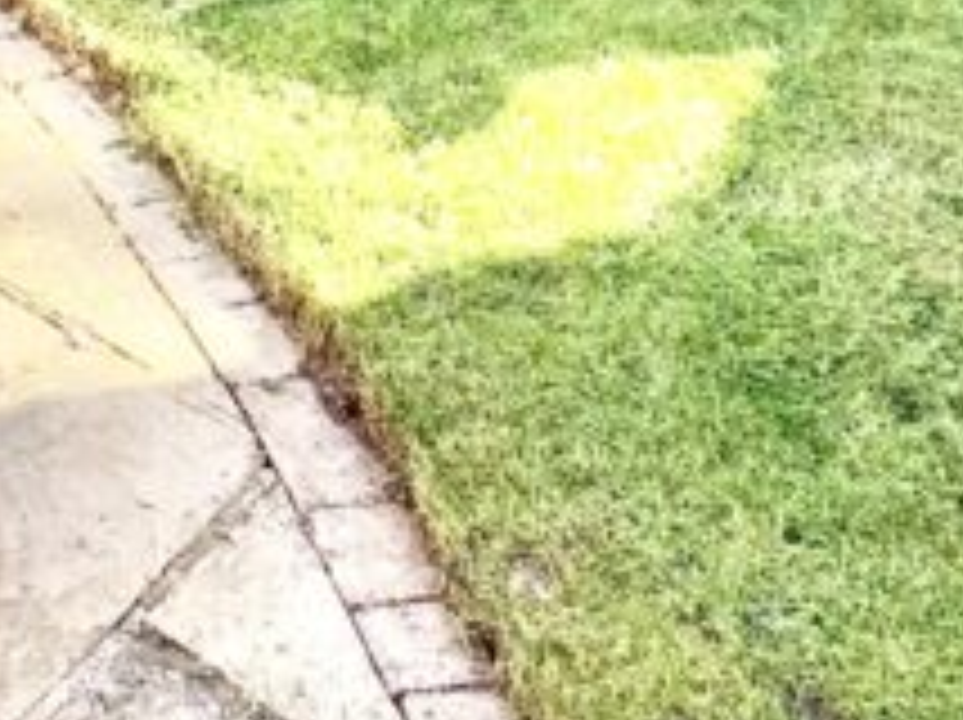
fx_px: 1862
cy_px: -747
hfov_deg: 27.0
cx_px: -45
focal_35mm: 67
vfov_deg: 16.4
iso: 40
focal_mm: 2.22
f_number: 2.2
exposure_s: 1/462
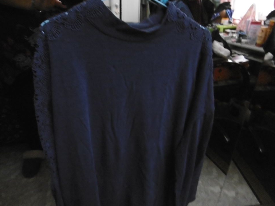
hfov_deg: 69.4
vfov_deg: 54.9
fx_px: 199
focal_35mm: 25
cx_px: 132
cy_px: 106
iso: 800
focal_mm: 4.3
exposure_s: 1/5
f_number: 3.1
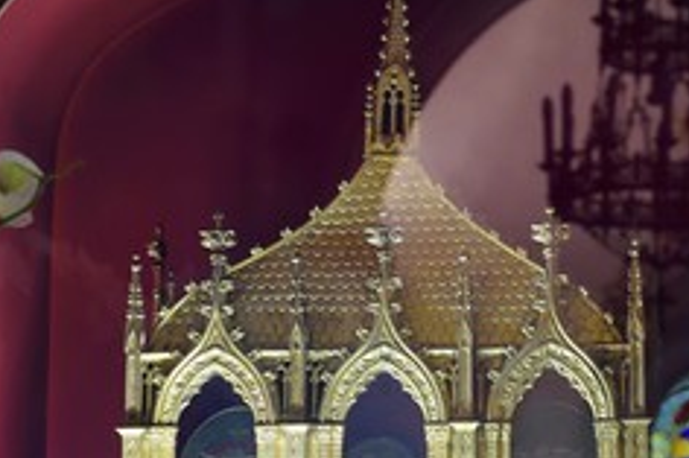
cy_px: 242
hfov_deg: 19.0
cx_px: 508
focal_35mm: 107
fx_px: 2046
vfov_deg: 12.8
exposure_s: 1/80
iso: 3200
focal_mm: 60
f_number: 4.5
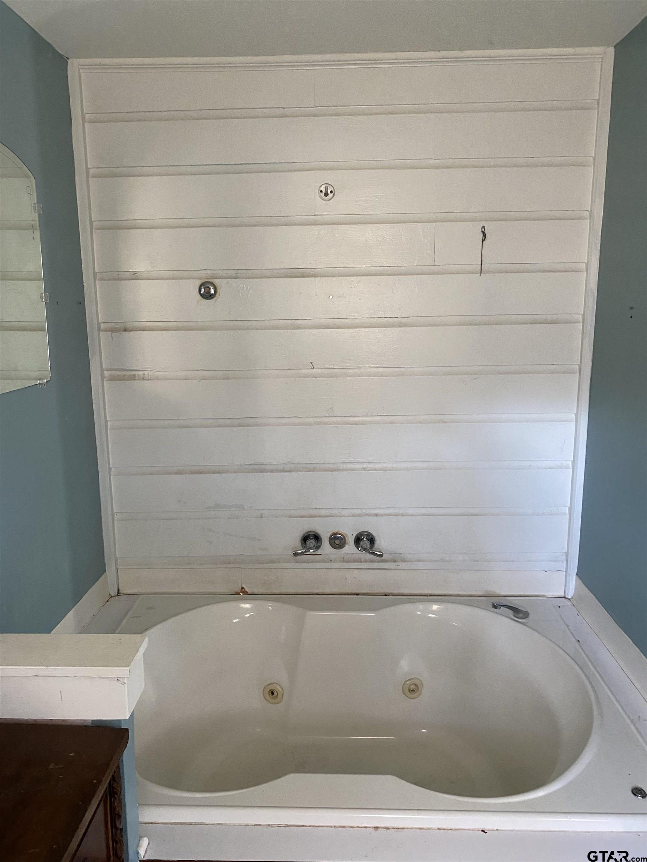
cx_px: 324
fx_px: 648
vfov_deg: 67.3
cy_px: 431
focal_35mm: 26
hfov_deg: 53.1
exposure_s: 1/60
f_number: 1.8
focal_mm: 4.25
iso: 400
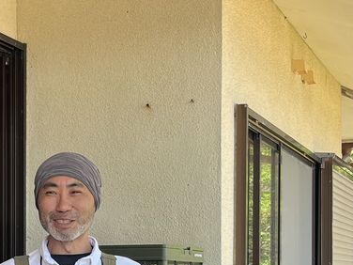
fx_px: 846
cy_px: 288
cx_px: 45
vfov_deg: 17.2
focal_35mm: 83
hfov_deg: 23.0
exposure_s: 1/336
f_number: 1.6
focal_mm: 5.1
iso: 50
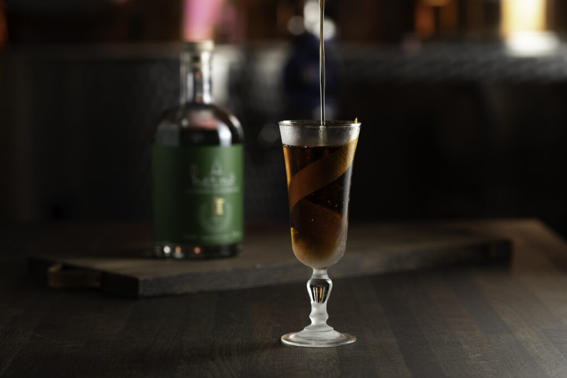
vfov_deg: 12.7
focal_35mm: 108
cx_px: 284
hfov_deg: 18.9
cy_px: 189
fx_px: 1701
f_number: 5
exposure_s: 1/250
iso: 100
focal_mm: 108
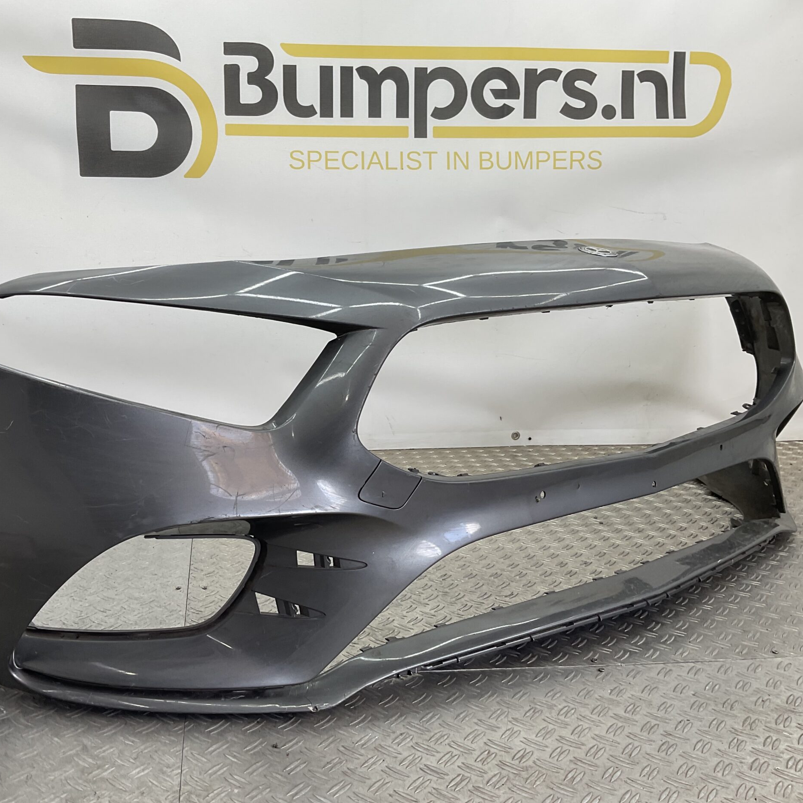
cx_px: 316
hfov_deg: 46.9
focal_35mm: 35
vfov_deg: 47.2
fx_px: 919
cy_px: 401
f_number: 1.8
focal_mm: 3
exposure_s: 1/104
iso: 16
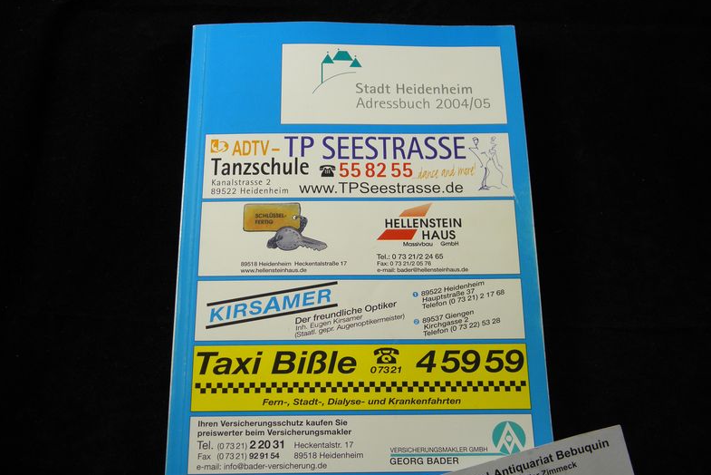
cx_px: 353
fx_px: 810
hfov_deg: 47.4
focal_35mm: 41
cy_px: 264
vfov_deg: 32.6
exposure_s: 1/50
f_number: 3.8
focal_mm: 7.1
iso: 100
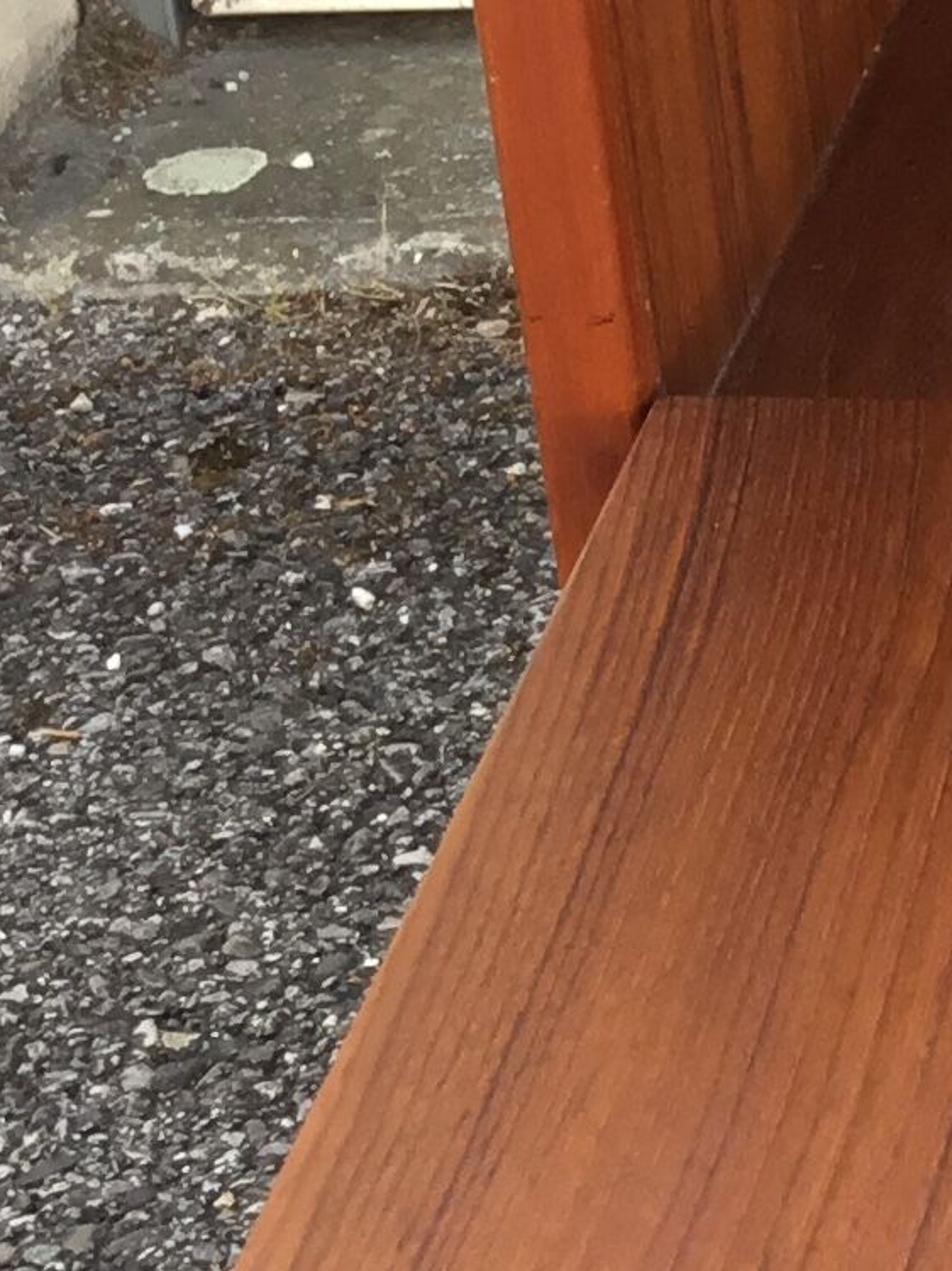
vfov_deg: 14.6
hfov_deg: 10.2
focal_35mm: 135
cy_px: 325
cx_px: 1874
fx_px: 4953
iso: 32
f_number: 2.4
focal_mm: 3.3
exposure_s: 1/100
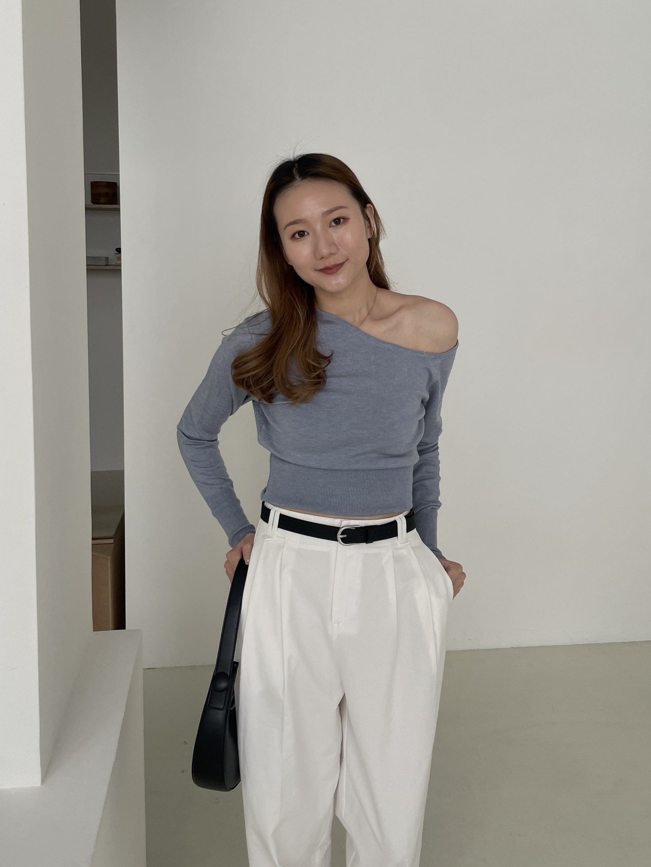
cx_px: 326
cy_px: 434
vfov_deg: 67.3
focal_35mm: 26
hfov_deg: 53.1
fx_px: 652
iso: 50
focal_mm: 4.2
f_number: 1.6
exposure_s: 1/121
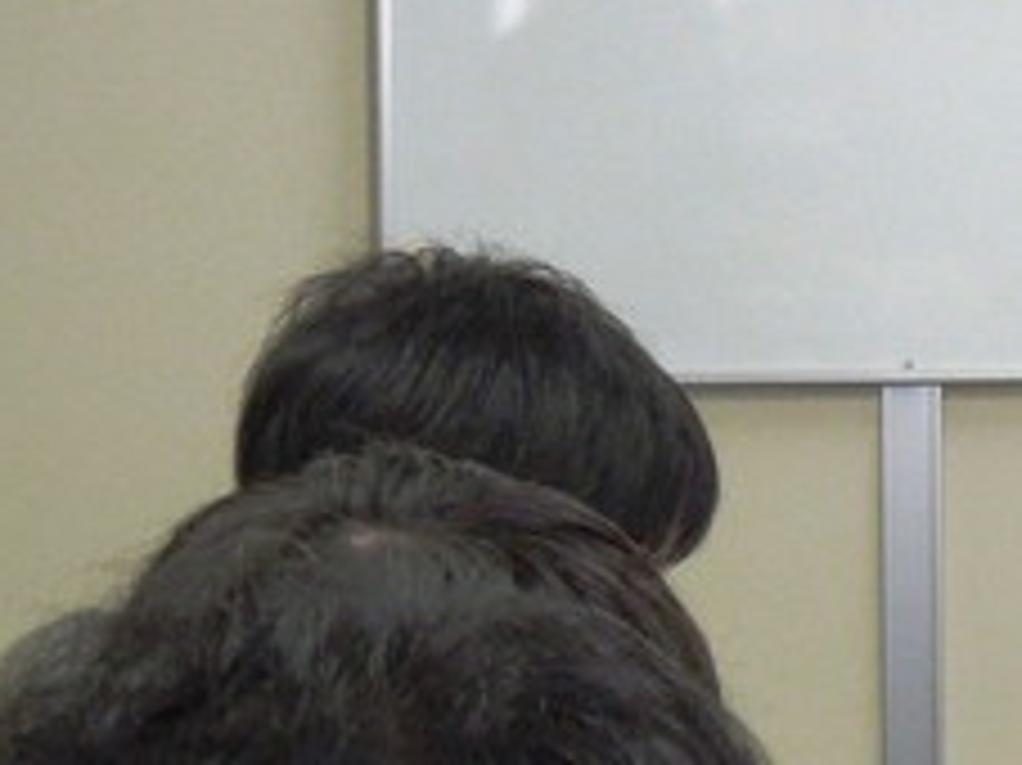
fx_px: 6285
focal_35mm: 213
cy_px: 542
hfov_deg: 9.1
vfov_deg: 7.0
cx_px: 1315
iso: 800
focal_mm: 12.5
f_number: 4.4
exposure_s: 1/80
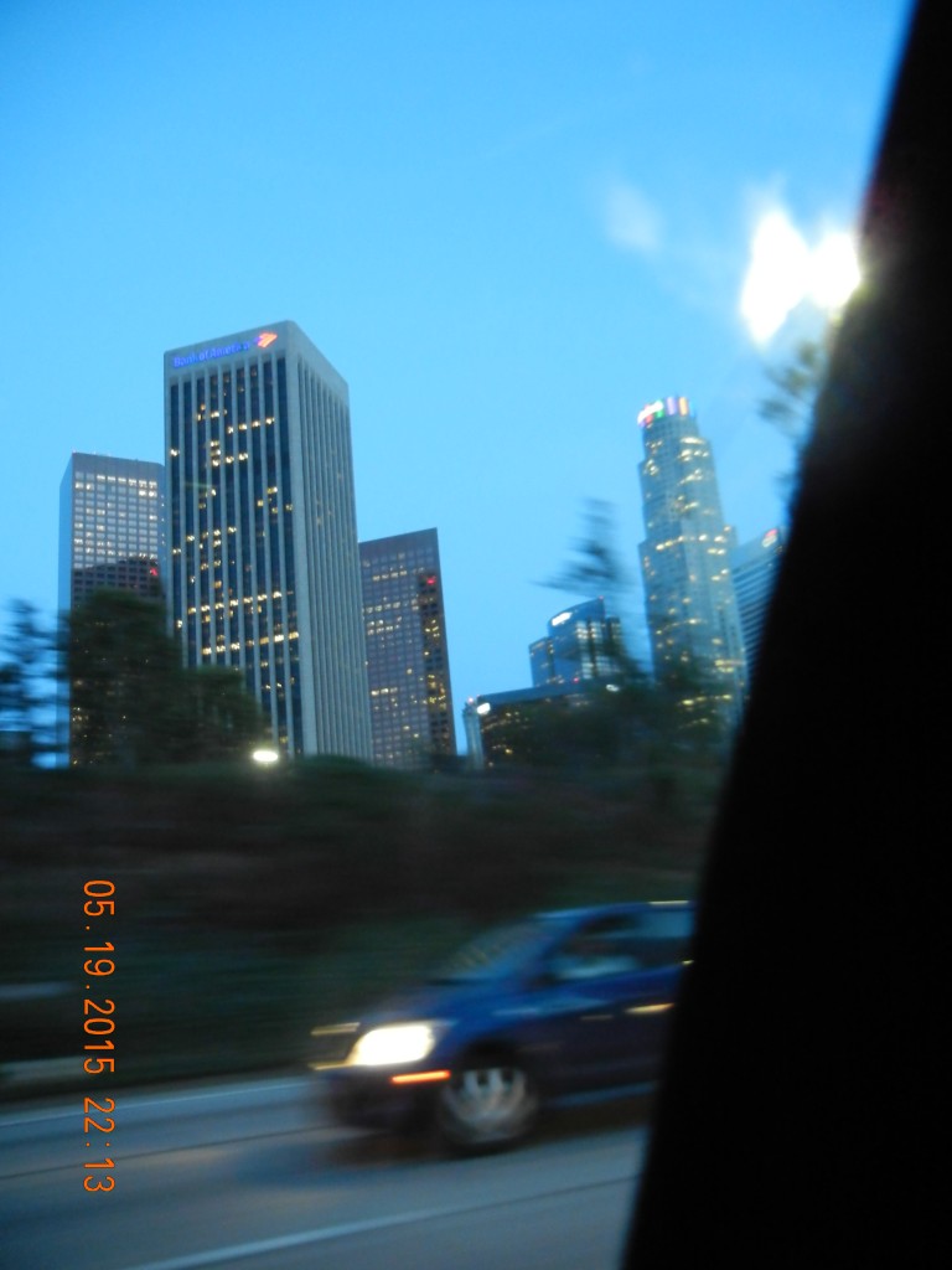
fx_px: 1100
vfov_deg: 60.0
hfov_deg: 46.8
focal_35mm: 30
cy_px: 635
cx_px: 476
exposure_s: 1/2.5
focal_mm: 5.4
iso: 200
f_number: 3.5
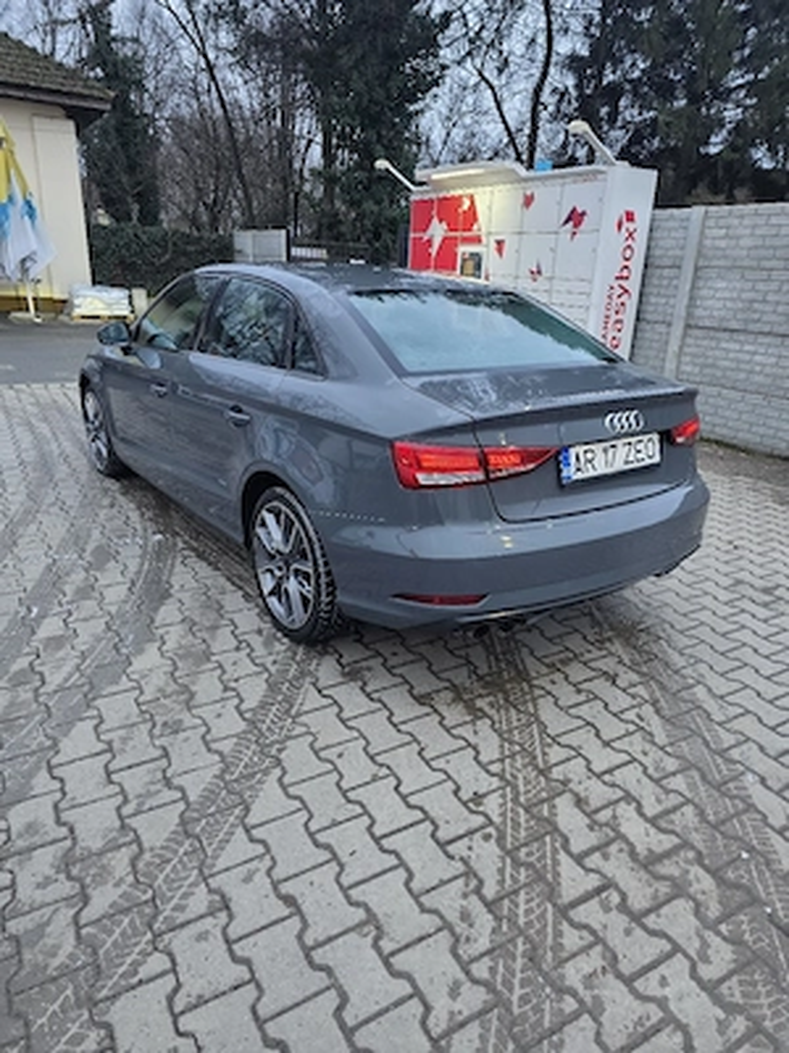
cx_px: 394
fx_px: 699
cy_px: 526
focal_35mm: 23
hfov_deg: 58.9
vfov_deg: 73.9
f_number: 1.7
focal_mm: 6.3
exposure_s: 1/101
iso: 200
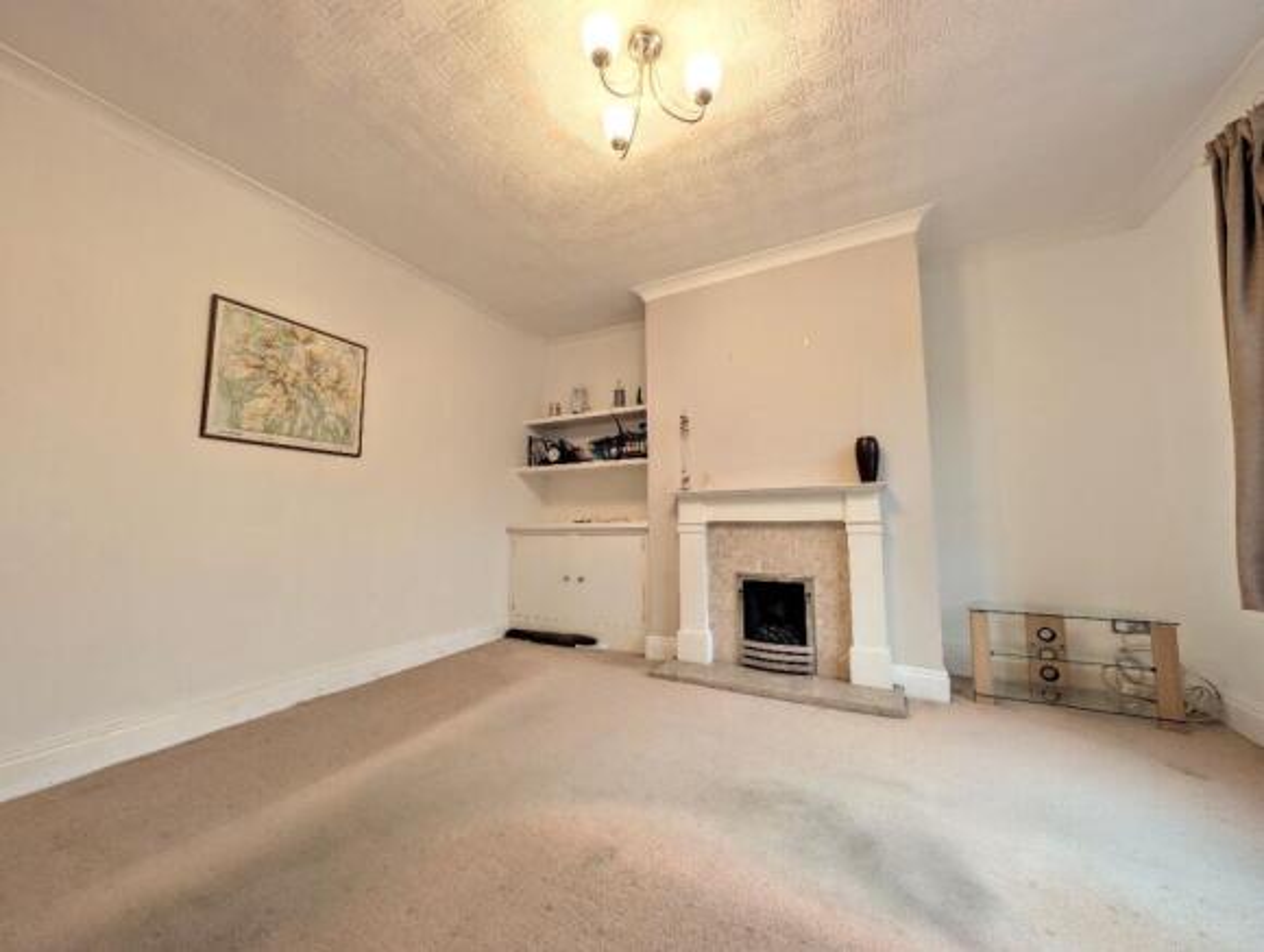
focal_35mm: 12
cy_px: 476
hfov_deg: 110.4
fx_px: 439
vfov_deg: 94.7
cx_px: 632
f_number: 1.7
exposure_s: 1/100
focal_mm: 2.02
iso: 69
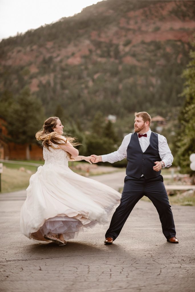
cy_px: 146
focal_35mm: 85
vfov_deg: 23.9
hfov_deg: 16.1
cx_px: 98
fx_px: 690
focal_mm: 85
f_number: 2
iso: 200
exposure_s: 1/1000
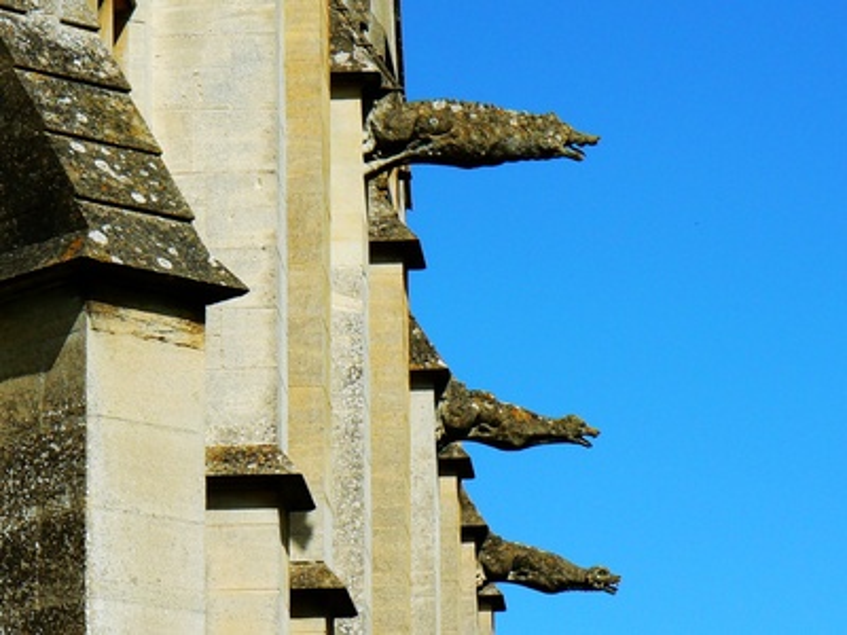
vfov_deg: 8.1
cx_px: 424
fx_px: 4502
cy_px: 318
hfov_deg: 10.7
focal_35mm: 184
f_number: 8
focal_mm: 25.1
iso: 80
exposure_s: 1/500
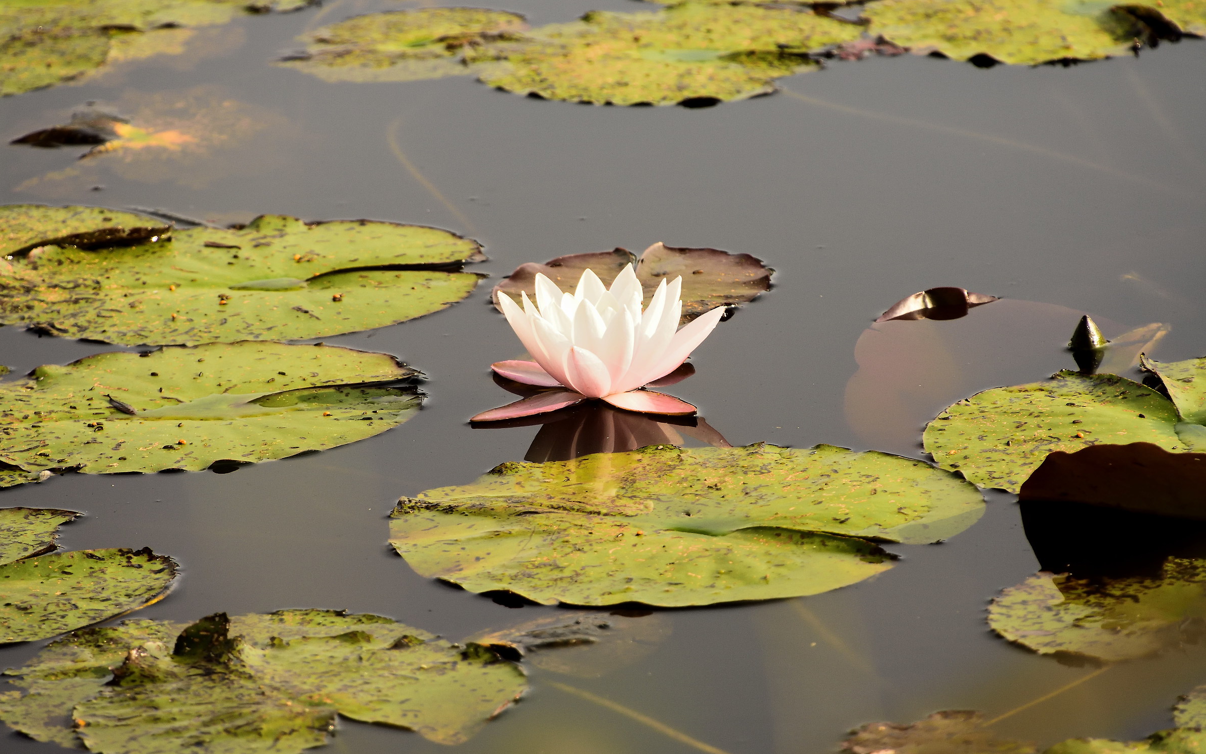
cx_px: 602
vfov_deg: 2.9
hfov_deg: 4.6
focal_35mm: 460
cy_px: 368
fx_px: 15120
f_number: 9
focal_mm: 300
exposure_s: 1/250
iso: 1000
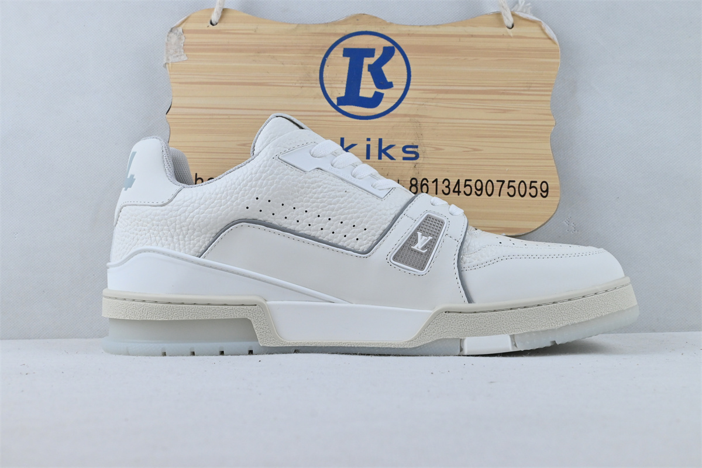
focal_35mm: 44
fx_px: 848
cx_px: 351
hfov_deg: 45.0
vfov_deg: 30.8
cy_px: 234
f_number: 10
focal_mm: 29
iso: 1000
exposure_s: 1/200
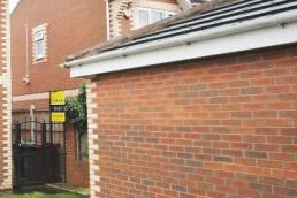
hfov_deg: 35.0
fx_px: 406
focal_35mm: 49
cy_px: 77
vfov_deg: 27.3
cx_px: -22
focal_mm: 13
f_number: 4.5
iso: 280
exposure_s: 1/30
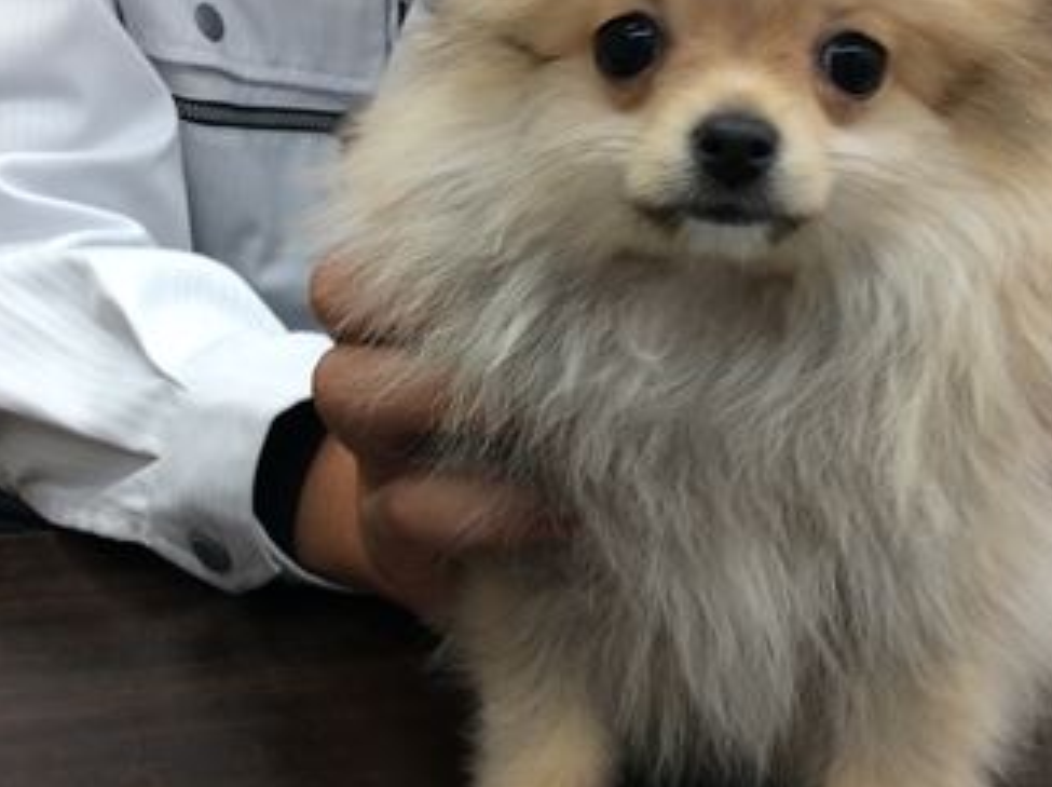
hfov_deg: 32.7
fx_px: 1791
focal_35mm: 59
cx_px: 469
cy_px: 382
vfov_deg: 24.8
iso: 32
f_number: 2.4
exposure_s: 1/24
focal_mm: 3.3
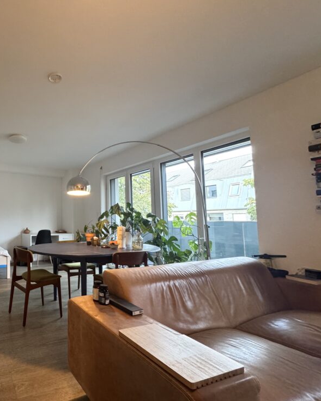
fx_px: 226
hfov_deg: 62.4
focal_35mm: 19
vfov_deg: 83.3
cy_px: 200
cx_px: 47
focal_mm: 2.22
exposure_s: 1/60
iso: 400
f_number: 2.2
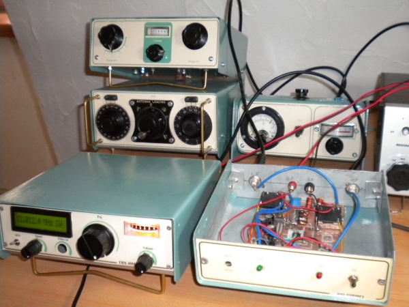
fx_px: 484
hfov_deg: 45.8
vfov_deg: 35.1
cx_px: 204
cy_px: 154
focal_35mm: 41
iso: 400
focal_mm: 7.4
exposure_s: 1/30
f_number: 3.5
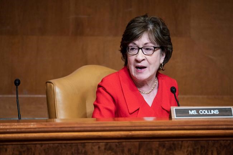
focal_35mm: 210
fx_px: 1359
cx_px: 116
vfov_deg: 6.5
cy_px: 78
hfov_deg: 9.8
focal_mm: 140
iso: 2000
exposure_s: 1/250
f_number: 2.8
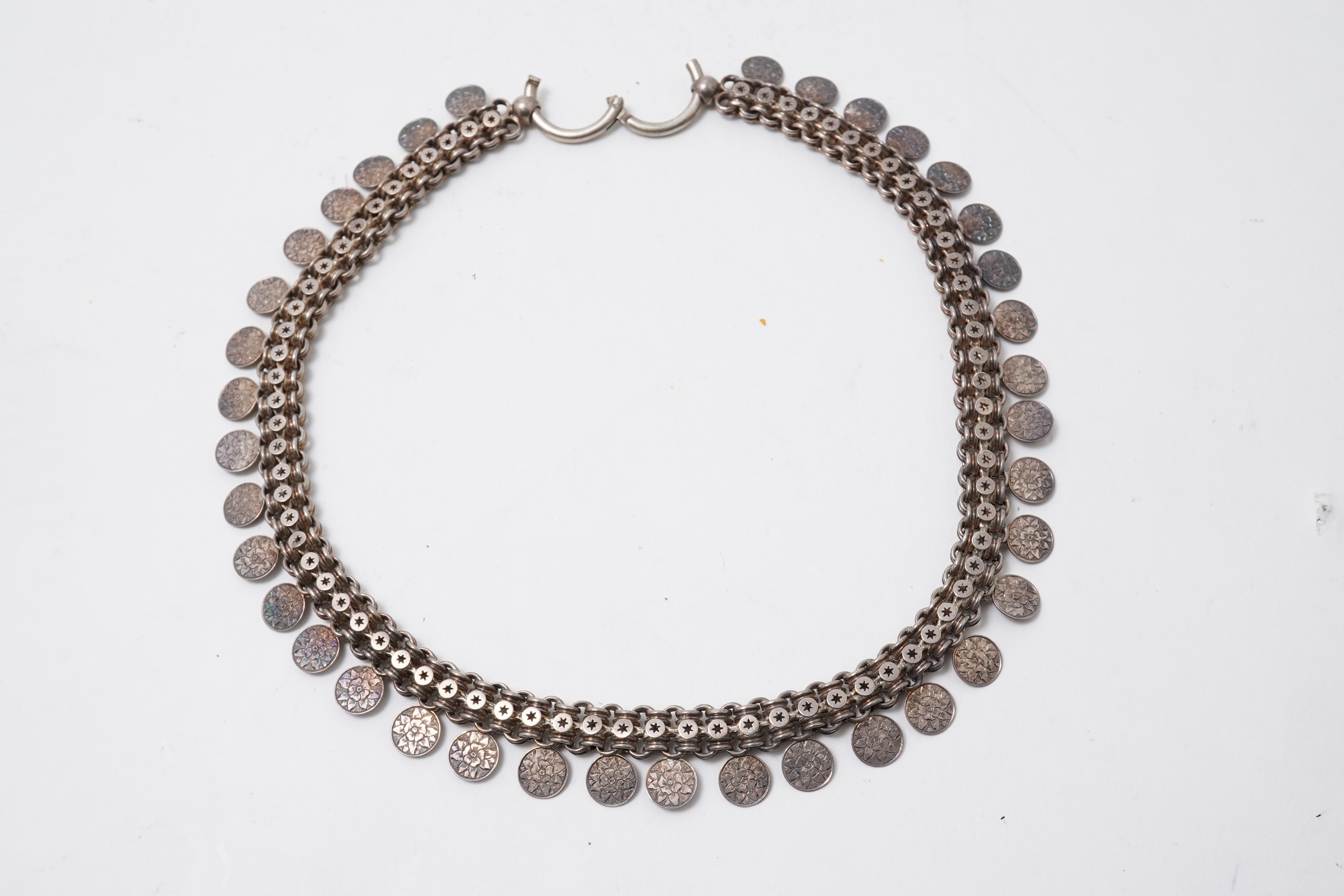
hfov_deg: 43.6
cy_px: 448
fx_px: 1680
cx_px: 672
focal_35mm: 45
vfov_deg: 29.9
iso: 400
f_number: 18
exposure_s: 1/125
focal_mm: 30
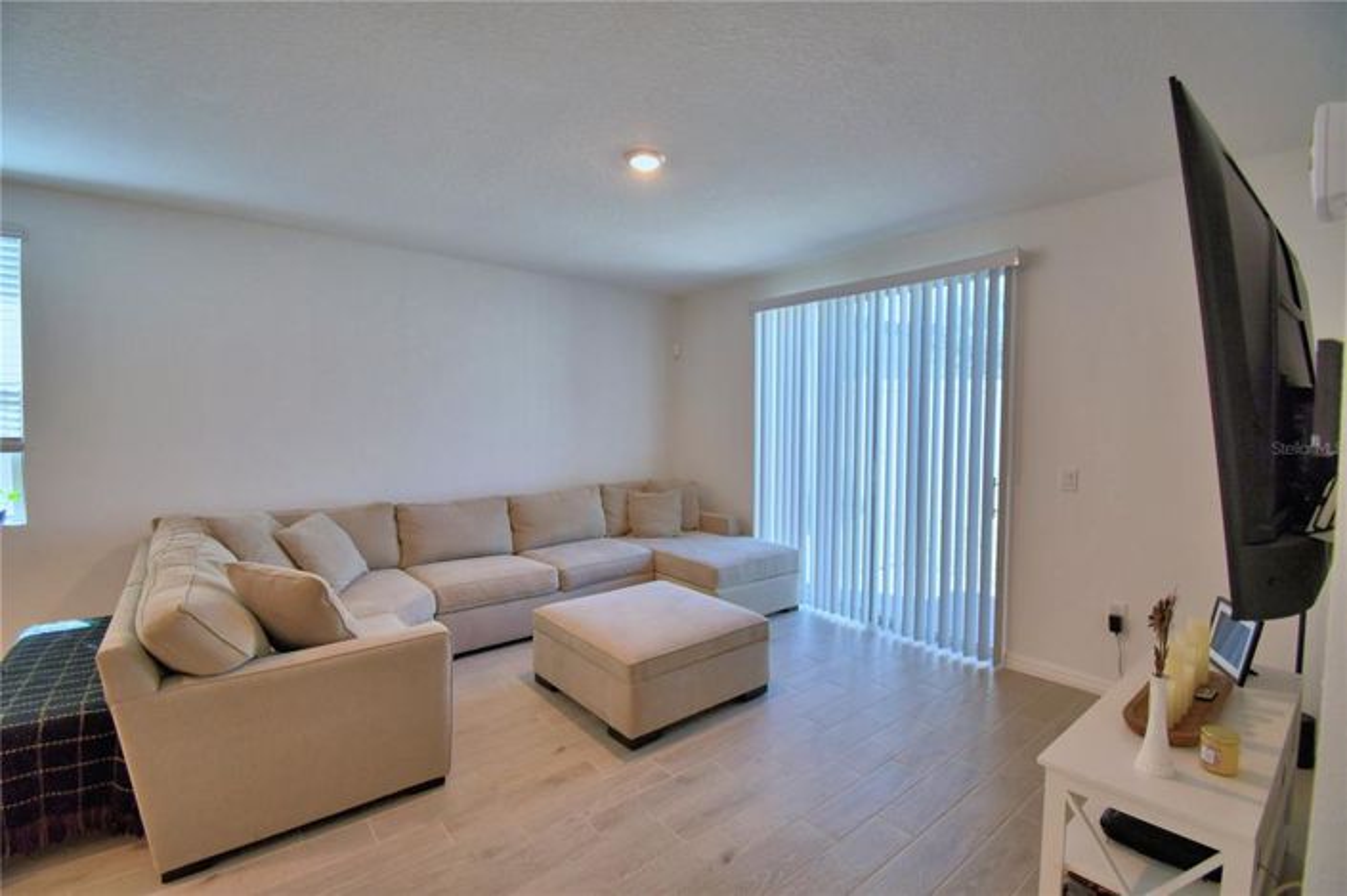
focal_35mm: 15
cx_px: 674
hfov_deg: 100.4
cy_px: 448
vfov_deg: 77.2
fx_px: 561
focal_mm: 10
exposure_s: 1/60
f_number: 4.5
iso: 400
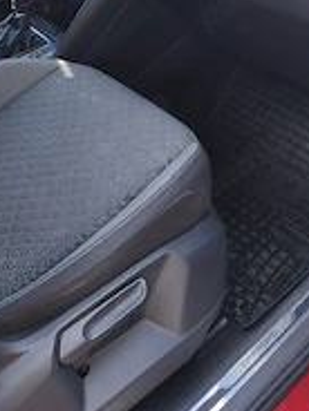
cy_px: 0
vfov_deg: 34.7
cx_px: 141
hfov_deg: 29.1
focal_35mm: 50
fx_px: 595
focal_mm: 6.18
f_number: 1.65
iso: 50
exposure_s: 1/123
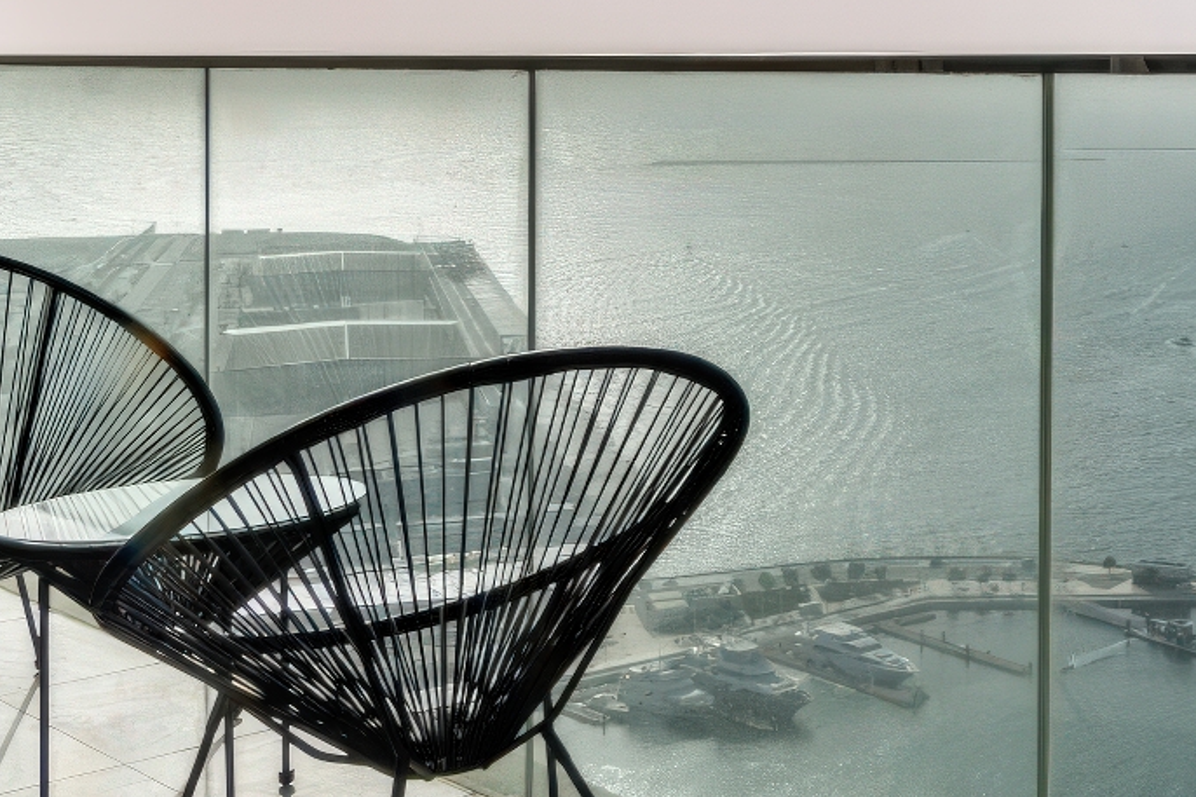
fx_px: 1860
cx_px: 1509
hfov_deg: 29.5
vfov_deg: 23.6
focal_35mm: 56
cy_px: 103
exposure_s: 1/500
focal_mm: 11
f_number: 22
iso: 250
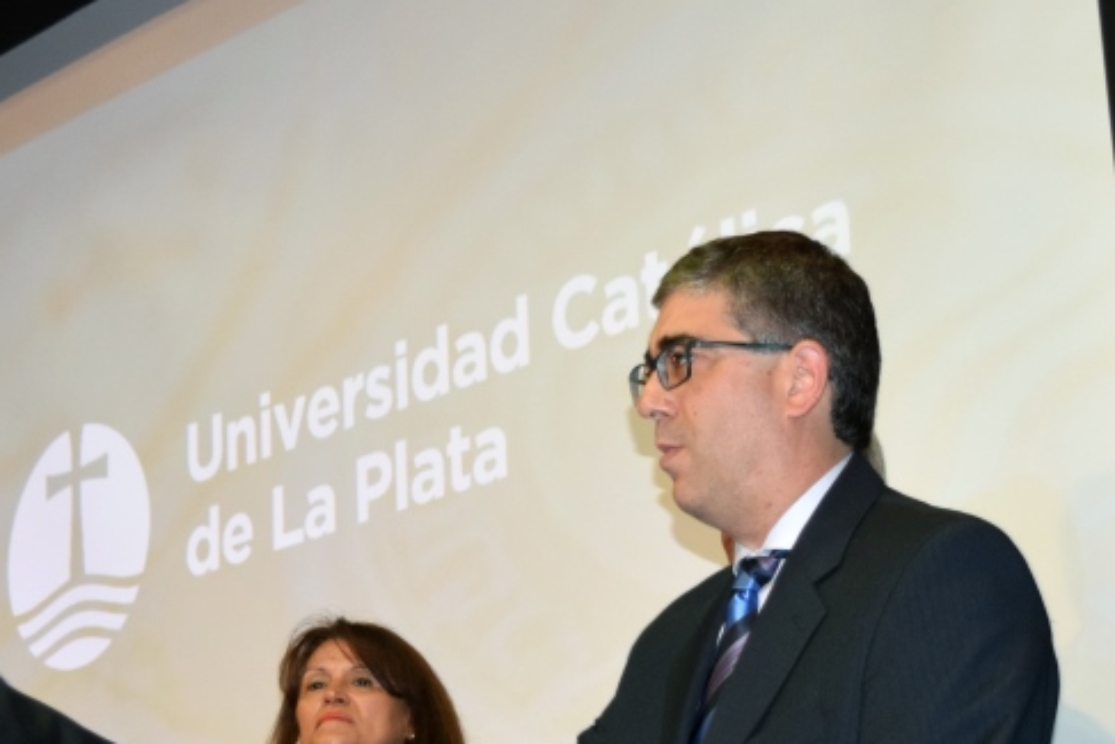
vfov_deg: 13.5
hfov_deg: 20.2
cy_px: 612
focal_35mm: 101
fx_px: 3129
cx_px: 506
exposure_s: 1/80
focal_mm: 32
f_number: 4.5
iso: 800
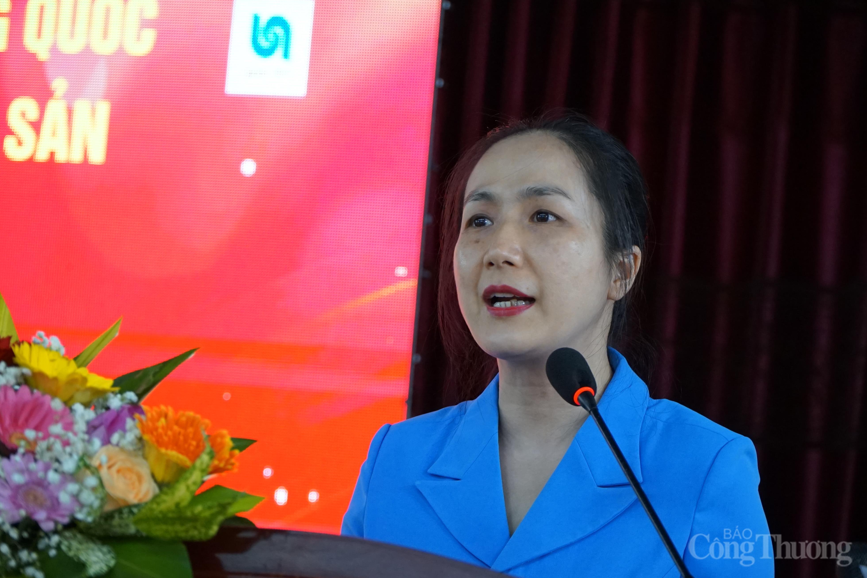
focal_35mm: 122
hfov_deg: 16.8
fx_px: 2938
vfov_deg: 11.2
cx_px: 433
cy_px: 290
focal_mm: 81
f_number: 4
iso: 2000
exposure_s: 1/125
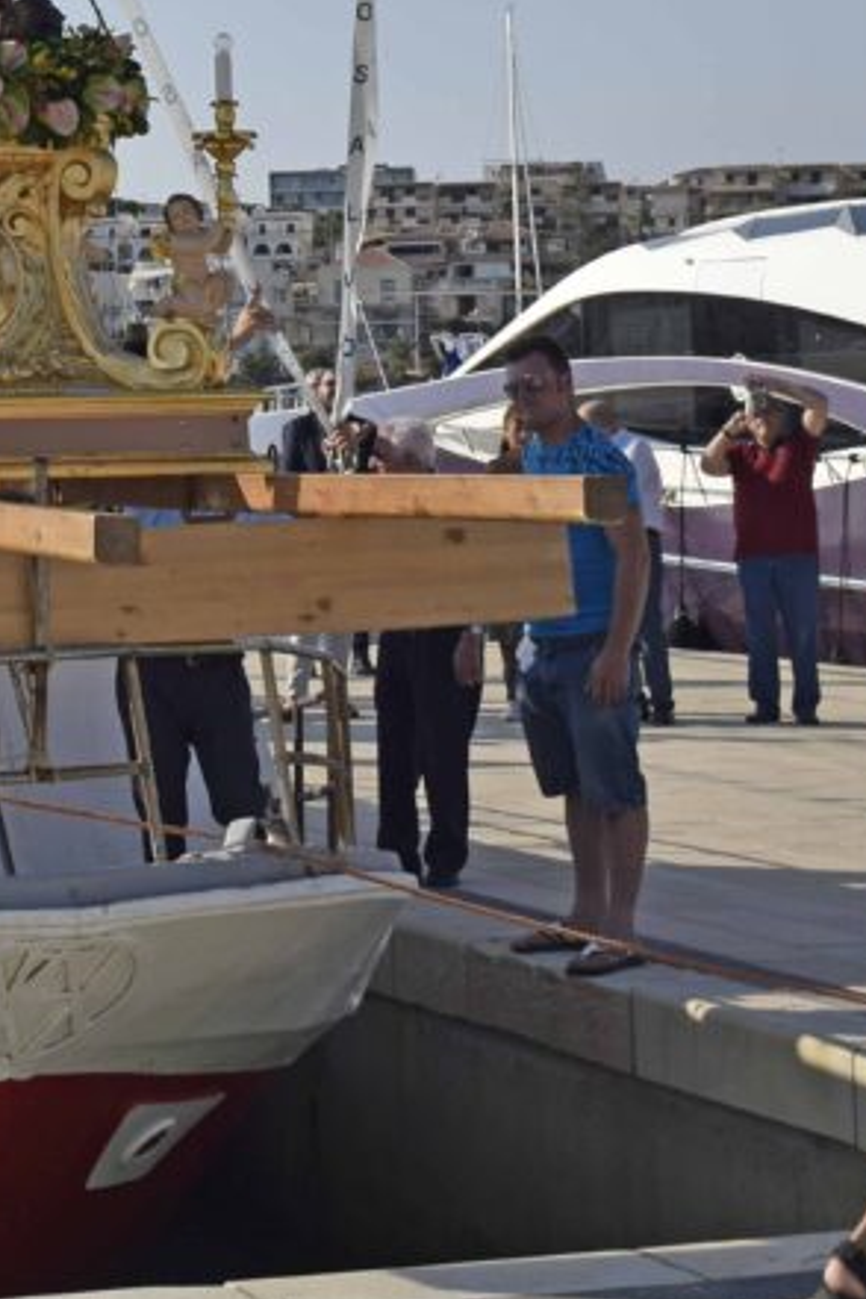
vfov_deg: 19.1
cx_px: -200
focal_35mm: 103
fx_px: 3726
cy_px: -66
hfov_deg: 12.9
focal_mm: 27
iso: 100
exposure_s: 1/320
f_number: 11
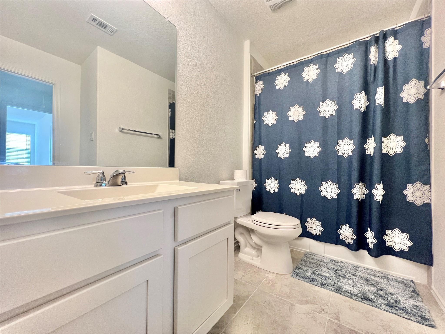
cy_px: 167
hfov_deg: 106.2
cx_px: 222
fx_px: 167
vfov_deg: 89.9
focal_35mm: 13
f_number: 1.8
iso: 200
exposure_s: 1/60
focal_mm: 1.57
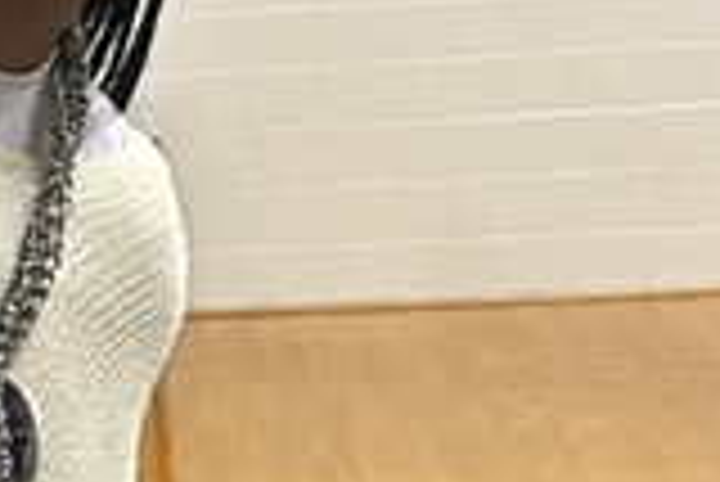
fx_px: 3463
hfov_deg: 10.9
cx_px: -670
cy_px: -194
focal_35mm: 173
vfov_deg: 7.8
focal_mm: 5.1
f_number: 1.6
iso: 160
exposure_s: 1/60
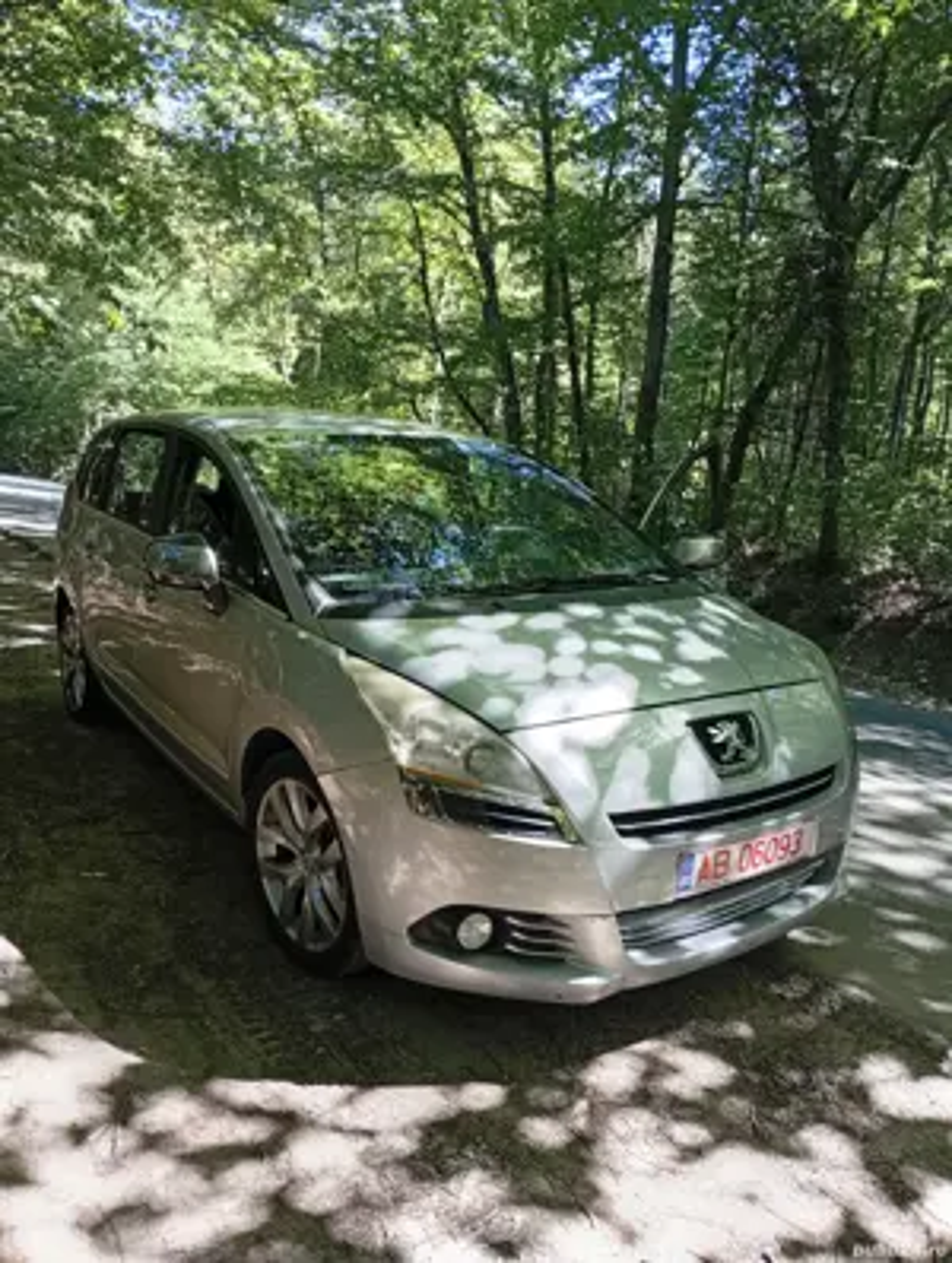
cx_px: 476
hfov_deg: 51.5
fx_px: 987
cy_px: 632
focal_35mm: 27
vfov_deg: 65.2
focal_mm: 3.98
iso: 82
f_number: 1.8
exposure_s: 1/50
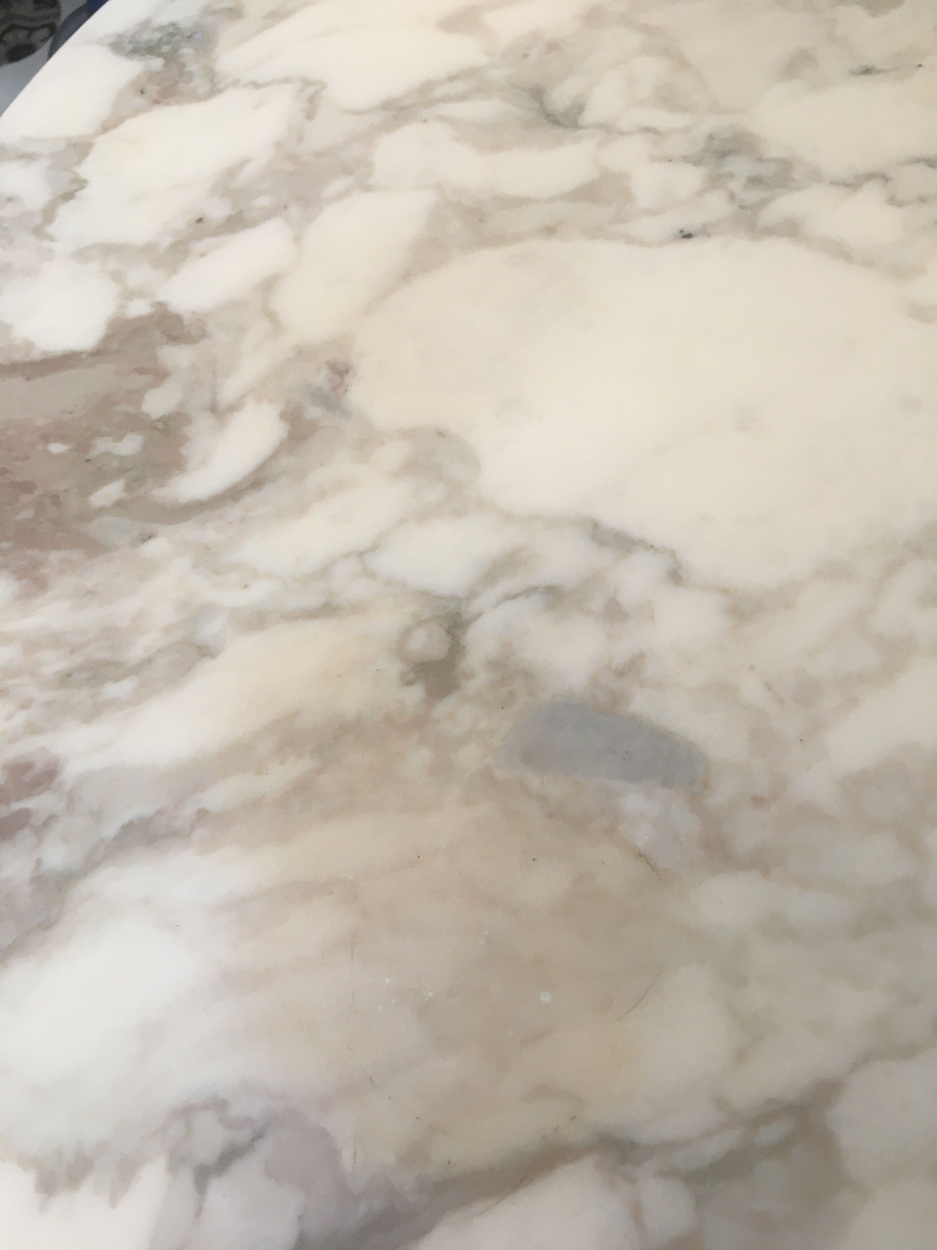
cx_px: 468
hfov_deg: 48.2
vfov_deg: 61.7
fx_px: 1047
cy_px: 625
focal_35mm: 29
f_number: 2.2
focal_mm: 4.15
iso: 64
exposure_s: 1/33
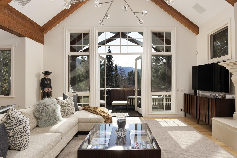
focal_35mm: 20
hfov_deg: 84.0
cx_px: 118
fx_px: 132
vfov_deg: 62.0
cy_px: 79
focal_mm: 20
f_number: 7.1
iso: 100
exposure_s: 1/200
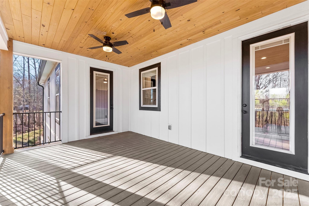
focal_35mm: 14
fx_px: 120
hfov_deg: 104.2
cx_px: 154
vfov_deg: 81.3
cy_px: 103
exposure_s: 1/125
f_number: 9
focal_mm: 14
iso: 1600
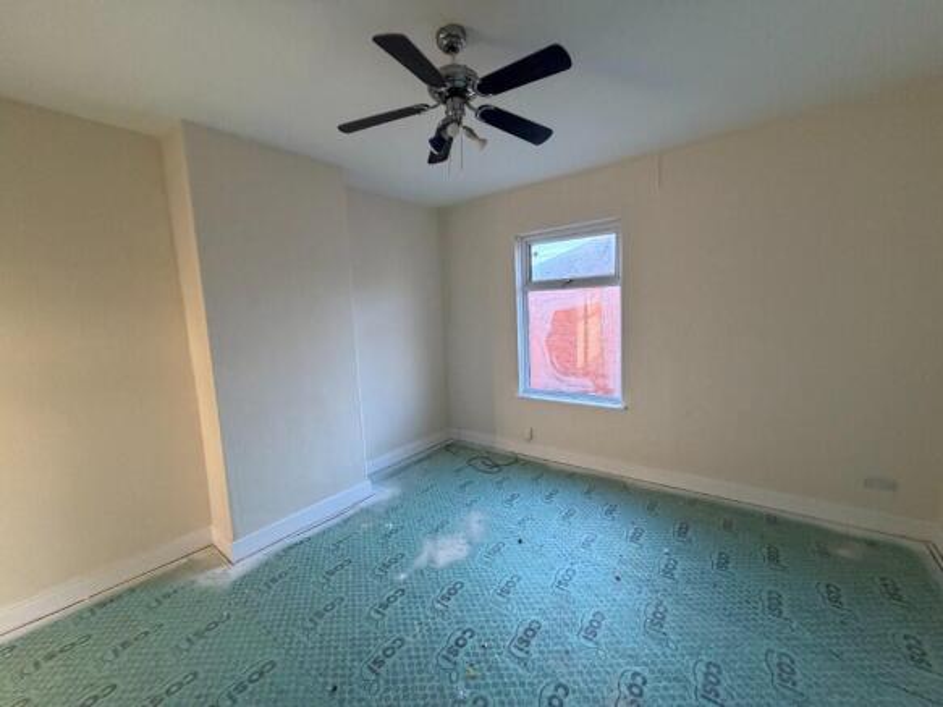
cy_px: 354
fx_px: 381
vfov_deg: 85.7
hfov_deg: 102.1
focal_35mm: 14
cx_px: 472
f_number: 2.2
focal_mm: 2.22
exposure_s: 1/88
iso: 320
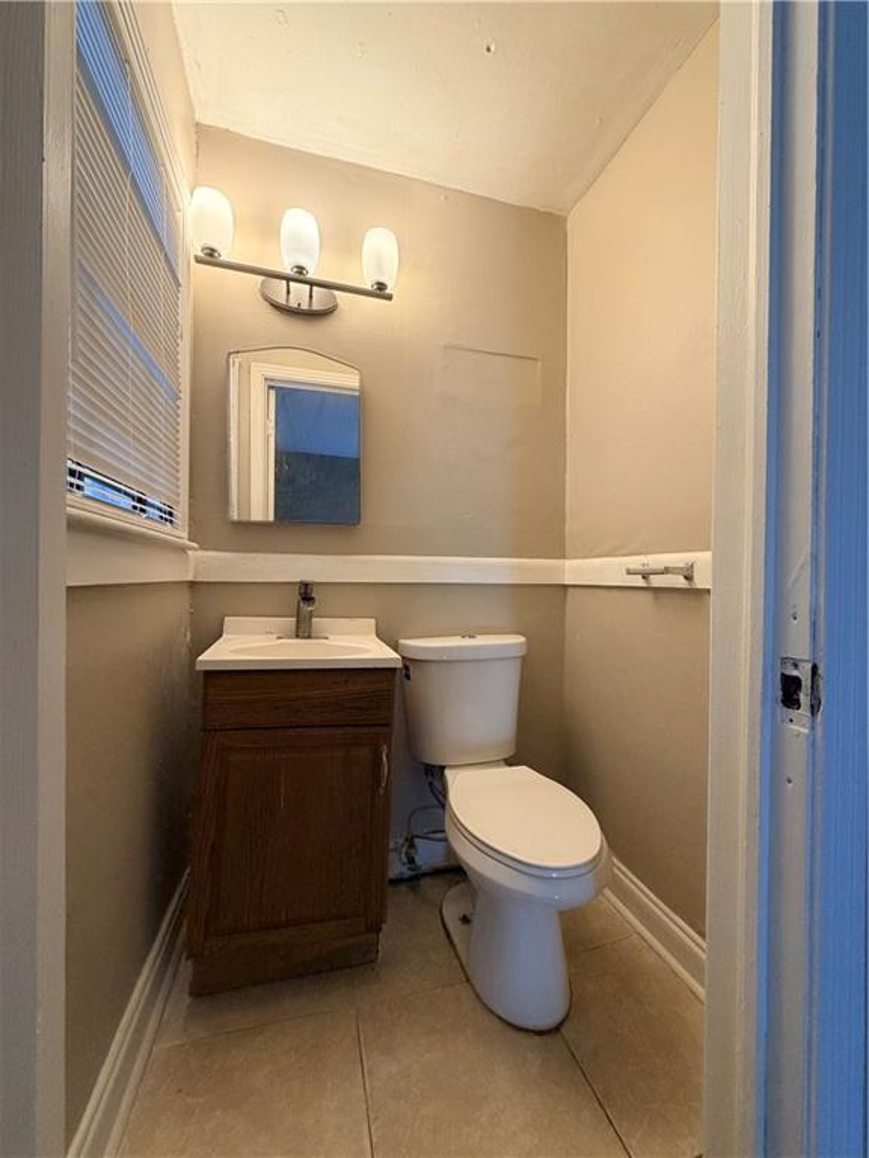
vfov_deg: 102.1
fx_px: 469
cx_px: 434
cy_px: 579
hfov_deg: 85.7
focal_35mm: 14
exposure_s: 1/120
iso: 250
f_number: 2.2
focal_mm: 2.22
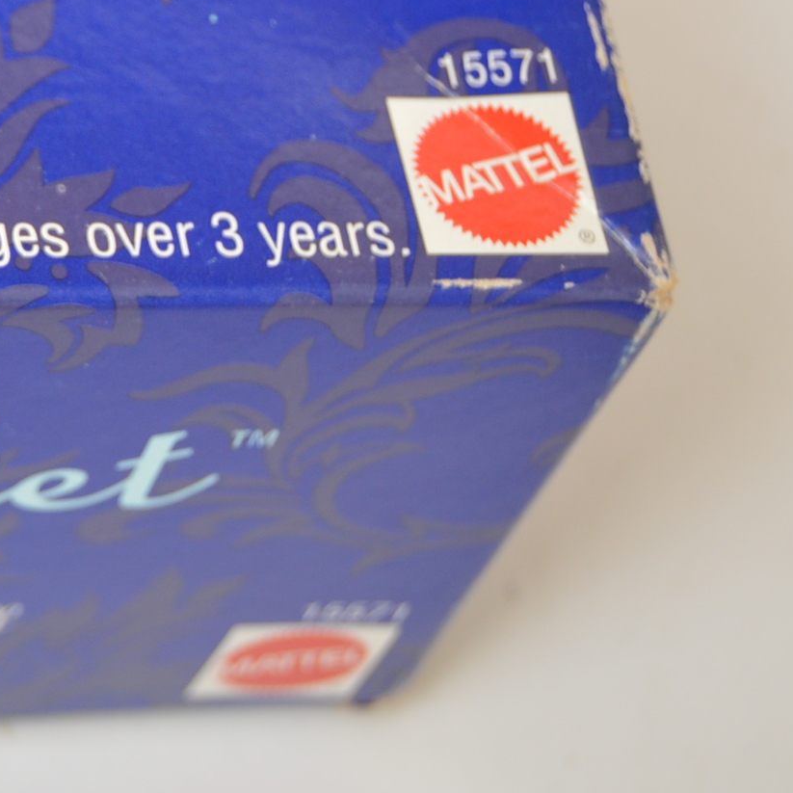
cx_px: -506
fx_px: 4587
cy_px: 208
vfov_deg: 9.9
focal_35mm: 177
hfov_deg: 9.5
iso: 200
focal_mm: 38
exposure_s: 1/200
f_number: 4.8
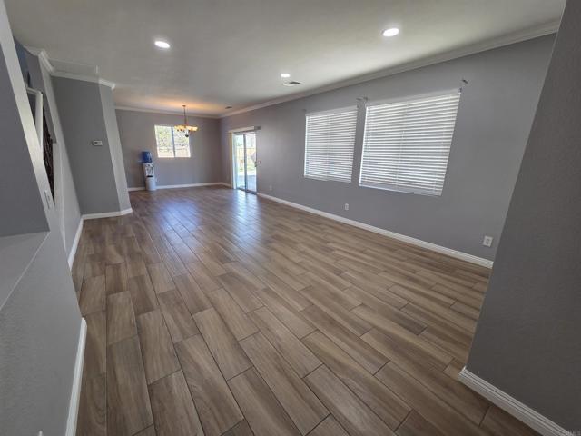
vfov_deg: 89.9
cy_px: 218
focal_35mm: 13
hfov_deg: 106.2
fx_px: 218
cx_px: 290
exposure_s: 1/60
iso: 125
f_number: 2.2
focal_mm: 2.2
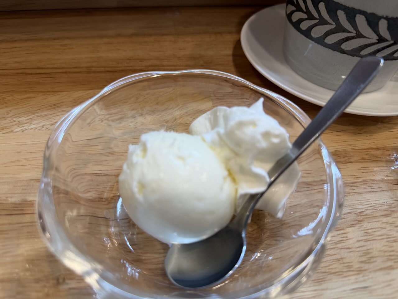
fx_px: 276
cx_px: 199
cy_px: 150
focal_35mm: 24
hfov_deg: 71.6
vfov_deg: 56.8
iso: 80
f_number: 1.78
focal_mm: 6.76
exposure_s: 1/120
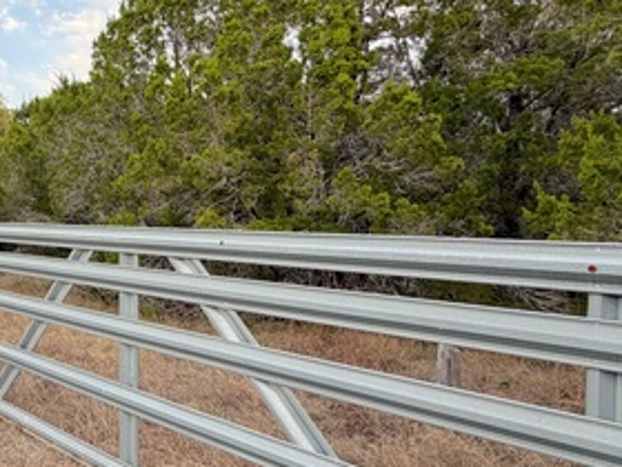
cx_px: 38
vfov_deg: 44.1
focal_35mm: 32
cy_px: 218
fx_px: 575
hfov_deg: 49.2
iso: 50
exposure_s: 1/318
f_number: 2.2
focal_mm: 2.22
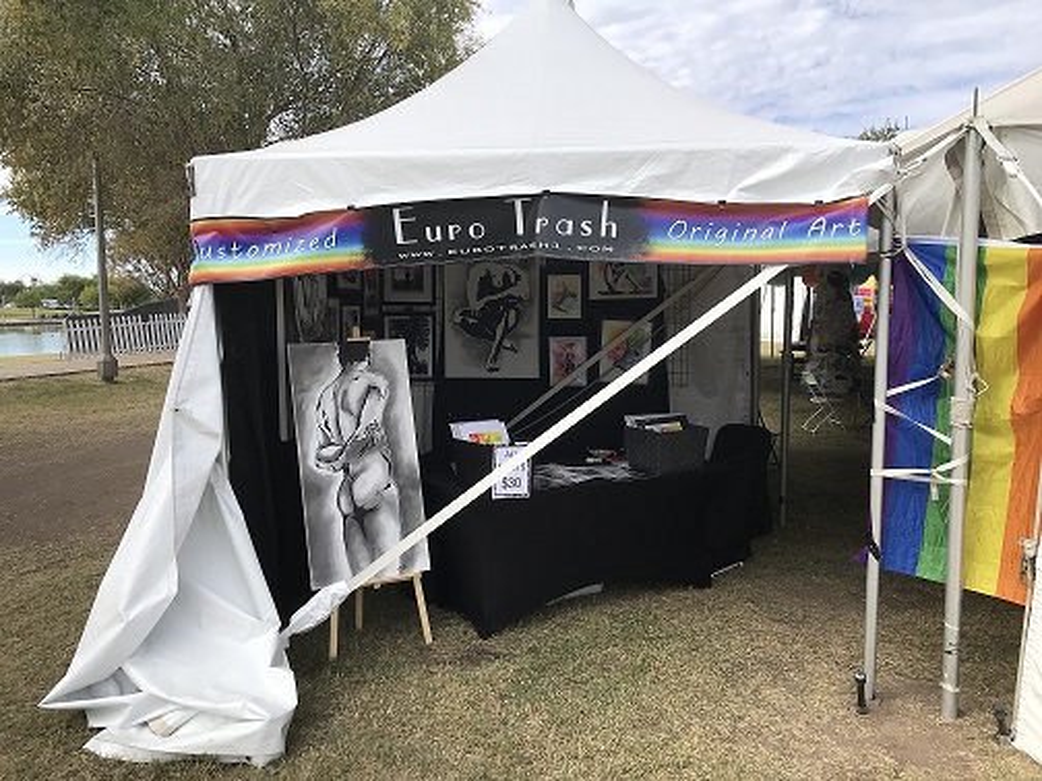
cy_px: 390
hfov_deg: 63.4
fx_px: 843
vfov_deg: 49.7
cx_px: 521
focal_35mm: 28
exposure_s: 1/1681
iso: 20
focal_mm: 3.99
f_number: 1.8
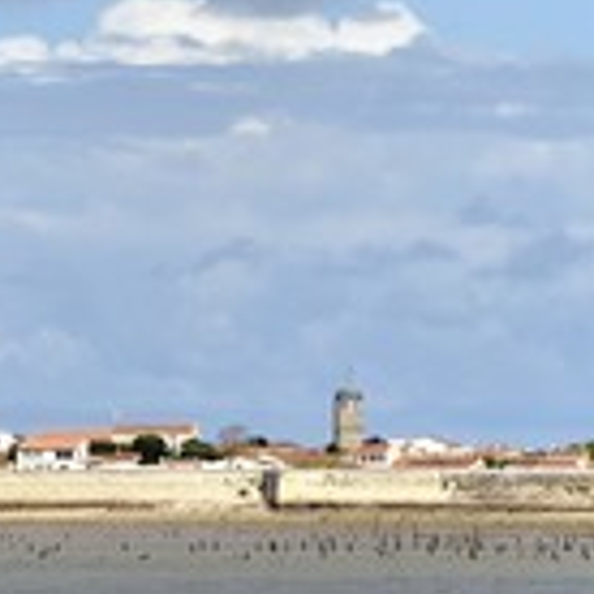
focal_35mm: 520
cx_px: 402
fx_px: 10095
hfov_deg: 3.4
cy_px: 39
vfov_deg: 3.4
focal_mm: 200
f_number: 11
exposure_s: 1/500
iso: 200
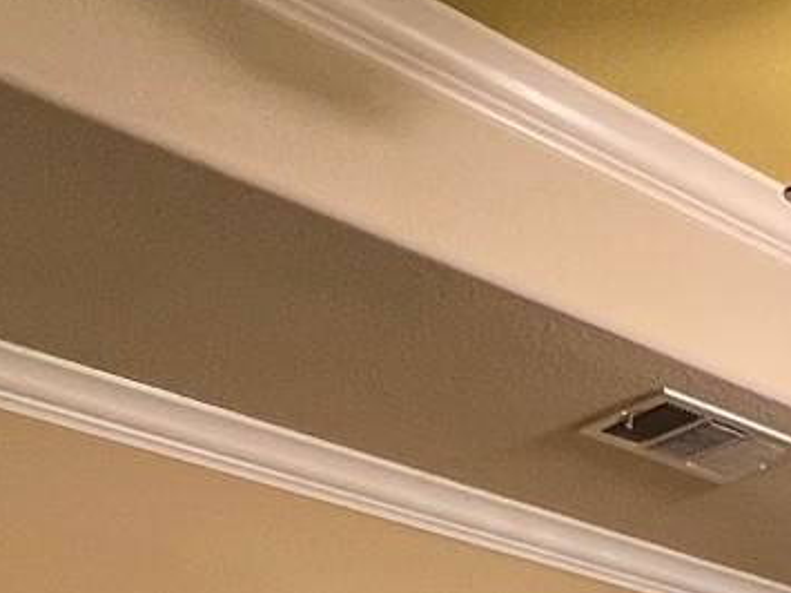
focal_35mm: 75
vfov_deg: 15.5
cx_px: 954
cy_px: 1197
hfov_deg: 23.7
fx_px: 1713
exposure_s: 1/60
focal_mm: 1.57
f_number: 1.8
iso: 320
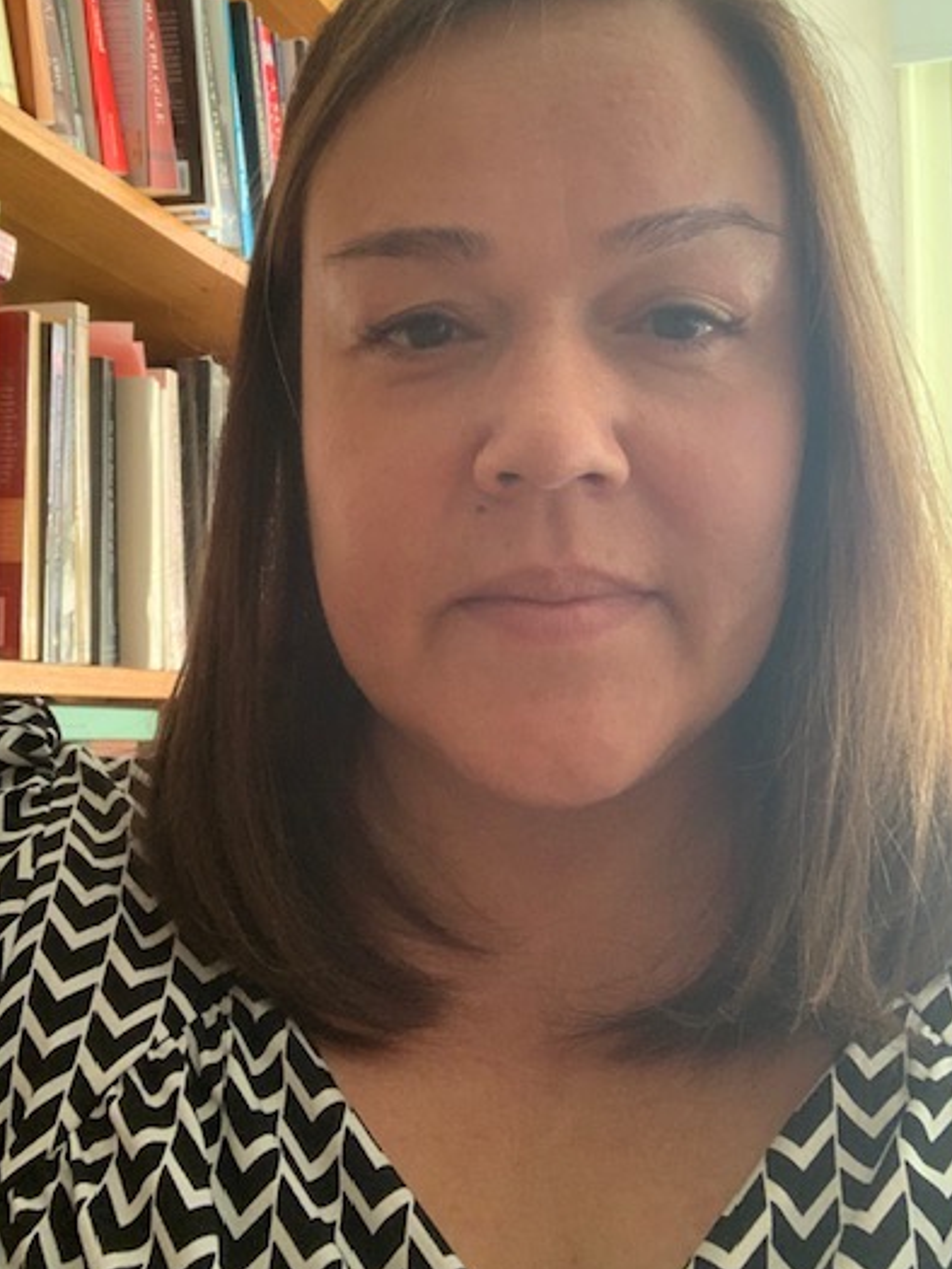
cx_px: 404
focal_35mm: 39
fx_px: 1430
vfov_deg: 47.6
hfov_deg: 36.8
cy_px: 508
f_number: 2.2
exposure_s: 1/60
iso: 250
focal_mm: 2.87
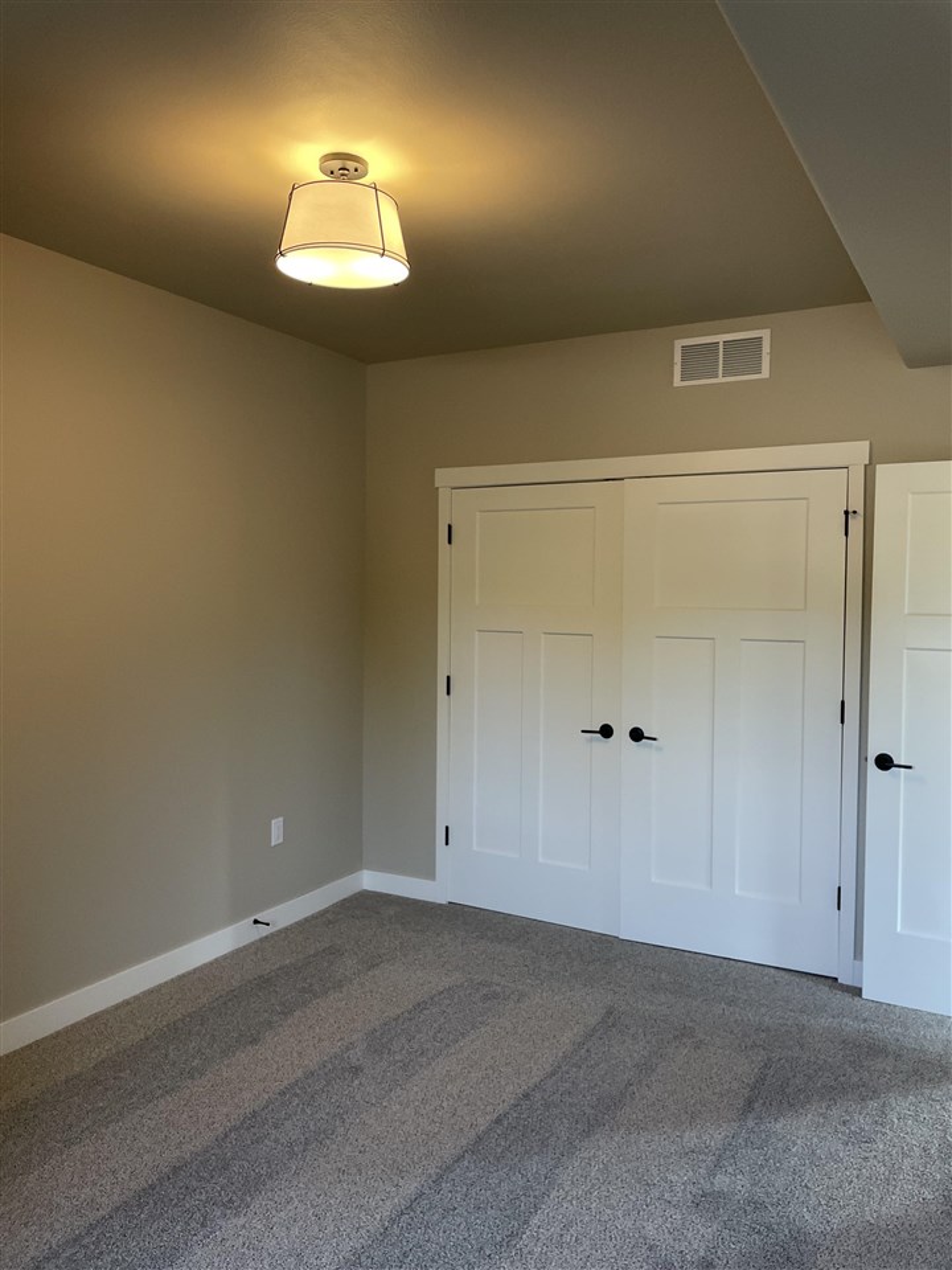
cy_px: 635
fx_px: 953
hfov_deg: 53.1
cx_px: 476
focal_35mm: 26
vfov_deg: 67.3
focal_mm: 4.2
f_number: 1.6
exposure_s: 1/120
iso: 125
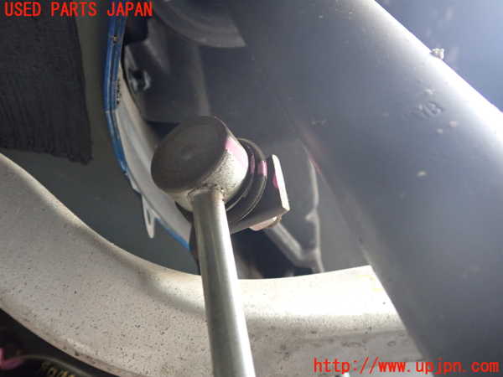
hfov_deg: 60.0
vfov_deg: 46.8
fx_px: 436
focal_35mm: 30
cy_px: 188
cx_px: 252
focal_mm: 5.4
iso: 640
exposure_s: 1/30
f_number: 2.3
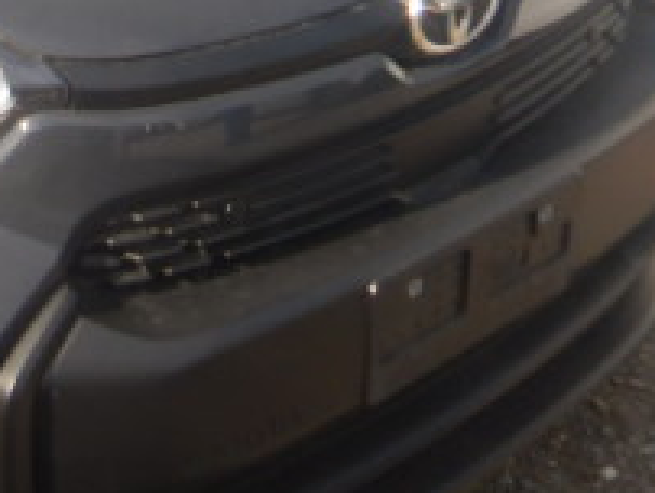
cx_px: -88
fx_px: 1440
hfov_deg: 23.8
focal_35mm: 76
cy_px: -62
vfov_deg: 18.6
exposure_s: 1/400
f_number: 2.8
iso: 125
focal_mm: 4.3
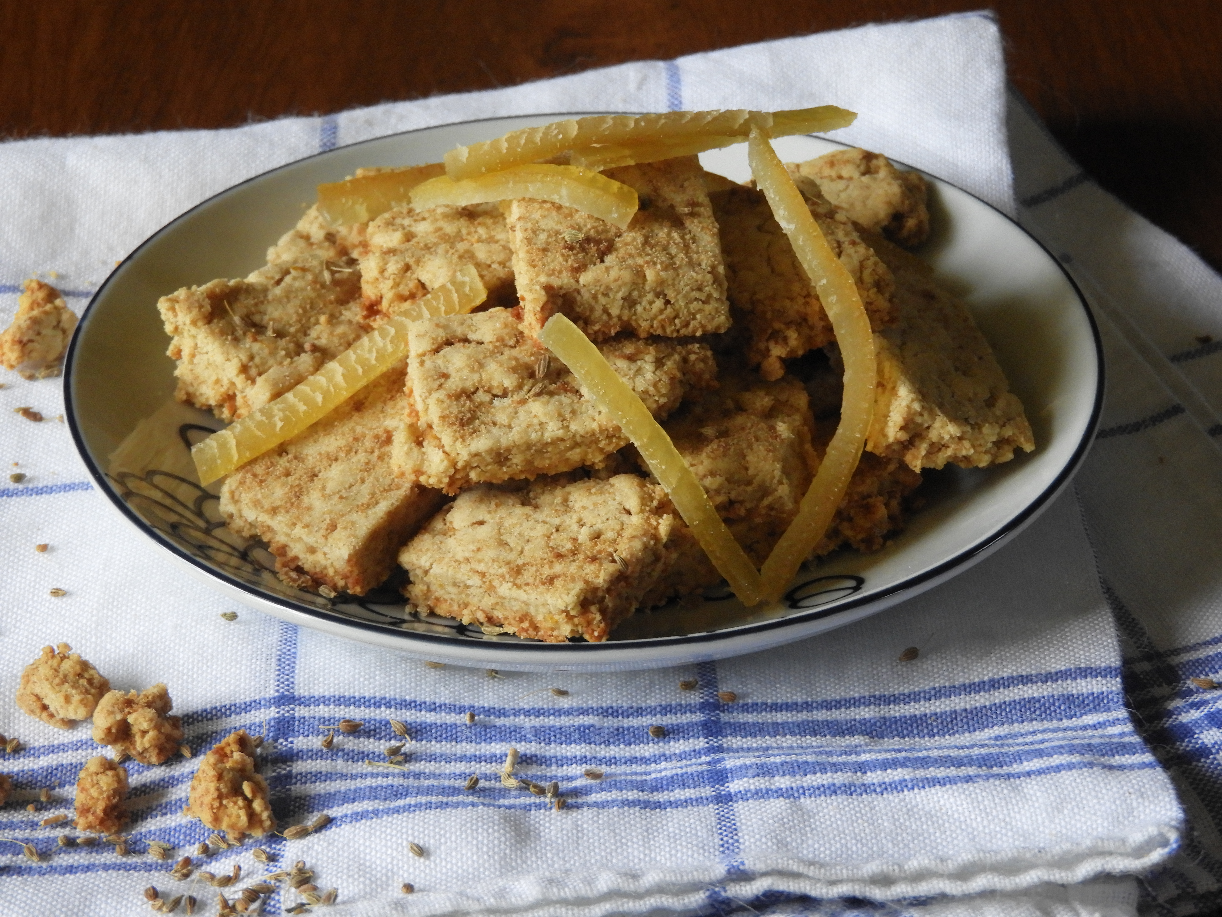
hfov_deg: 18.7
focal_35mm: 105
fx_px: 3707
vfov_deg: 14.1
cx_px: 611
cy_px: 458
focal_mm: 18.8
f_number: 4.8
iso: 400
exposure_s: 1/50
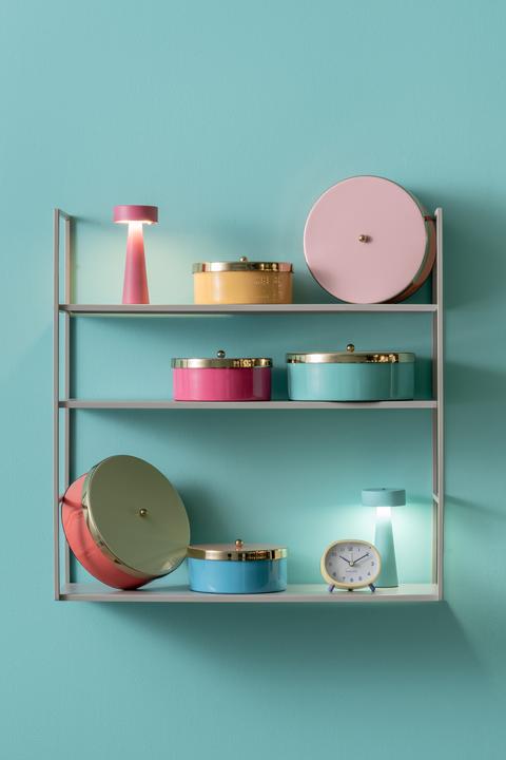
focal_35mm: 110
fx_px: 2319
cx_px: 253
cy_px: 380
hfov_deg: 12.5
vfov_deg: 18.6
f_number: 14
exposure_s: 1/2
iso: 100
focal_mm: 110
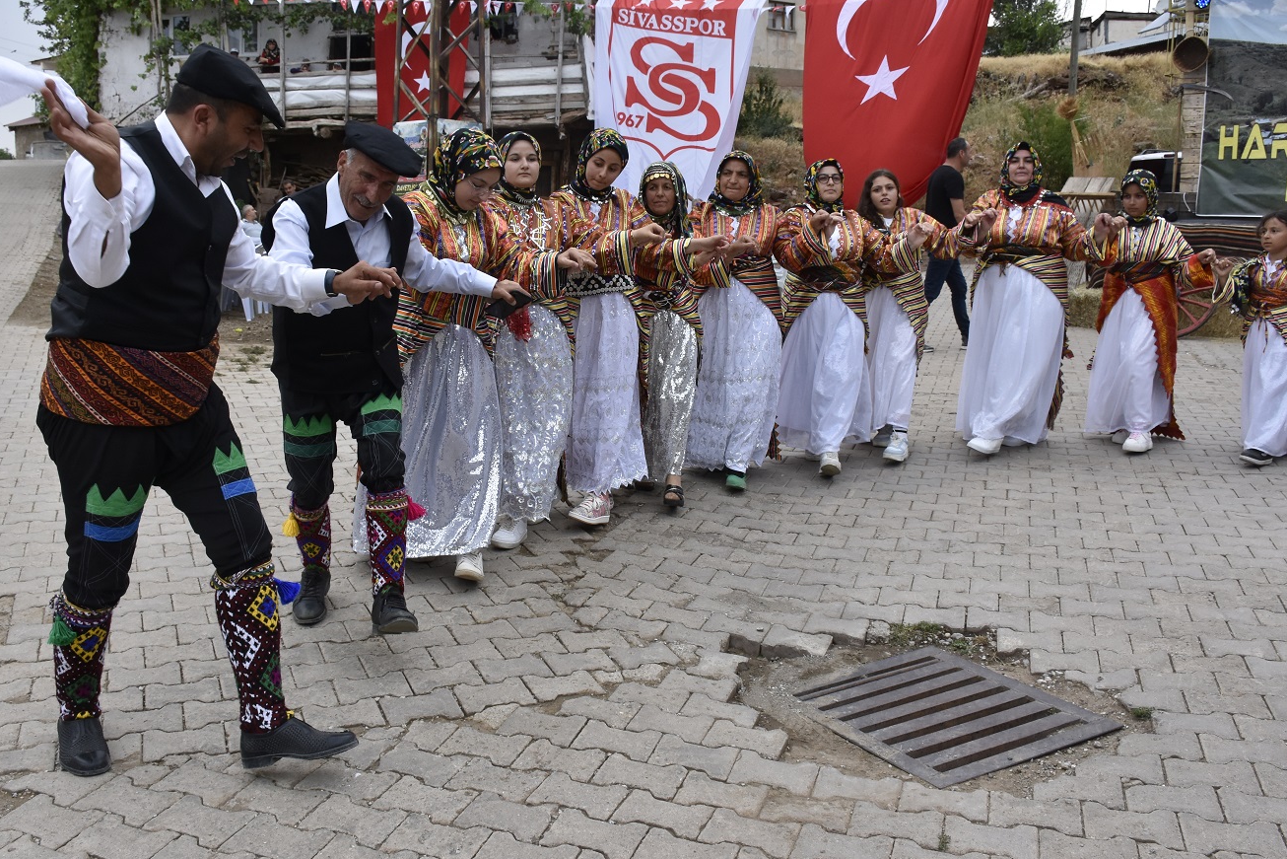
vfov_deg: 42.3
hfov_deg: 60.1
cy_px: 375
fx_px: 1108
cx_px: 576
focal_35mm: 31
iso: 640
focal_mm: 18
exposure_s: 1/500
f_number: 8
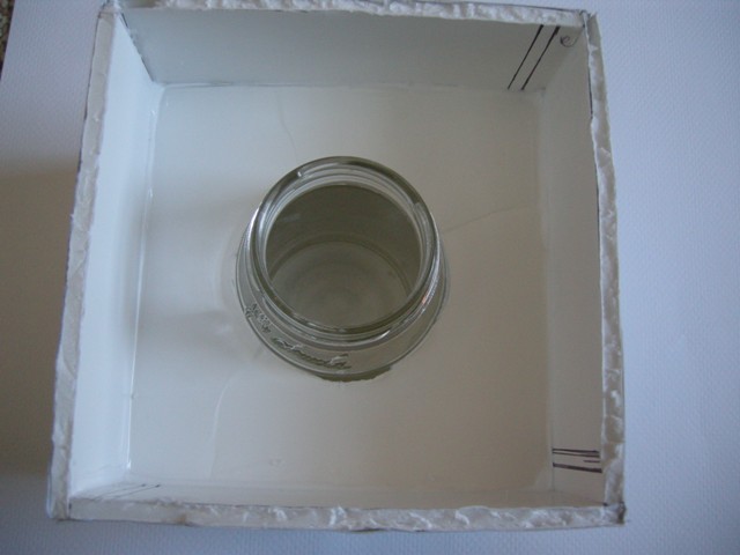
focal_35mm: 36
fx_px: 770
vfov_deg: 39.7
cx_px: 370
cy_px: 278
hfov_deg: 51.4
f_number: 2.7
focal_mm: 7.5
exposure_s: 1/61.2
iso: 285
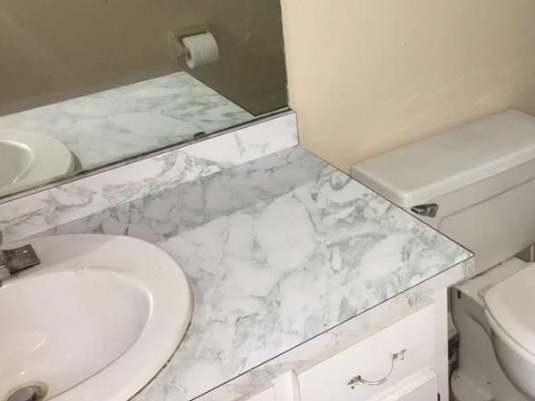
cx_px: 406
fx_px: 772
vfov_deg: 28.8
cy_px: 114
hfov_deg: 37.2
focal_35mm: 50
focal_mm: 4.15
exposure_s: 1/16
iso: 125
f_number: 2.2
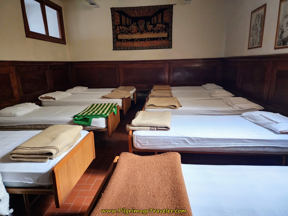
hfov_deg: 73.9
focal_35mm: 23
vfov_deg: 58.9
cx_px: 144
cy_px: 108
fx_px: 191
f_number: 1.8
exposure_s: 1/60
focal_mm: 6.4
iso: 640
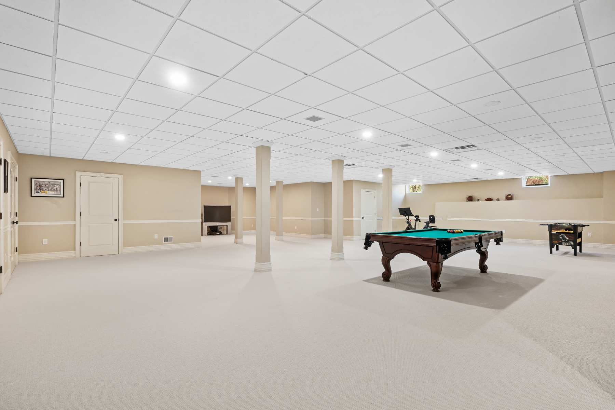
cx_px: 308
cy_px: 205
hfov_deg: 93.3
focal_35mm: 17
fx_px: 290
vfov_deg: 70.4
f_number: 9
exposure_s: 1/1.25
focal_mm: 17
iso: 400
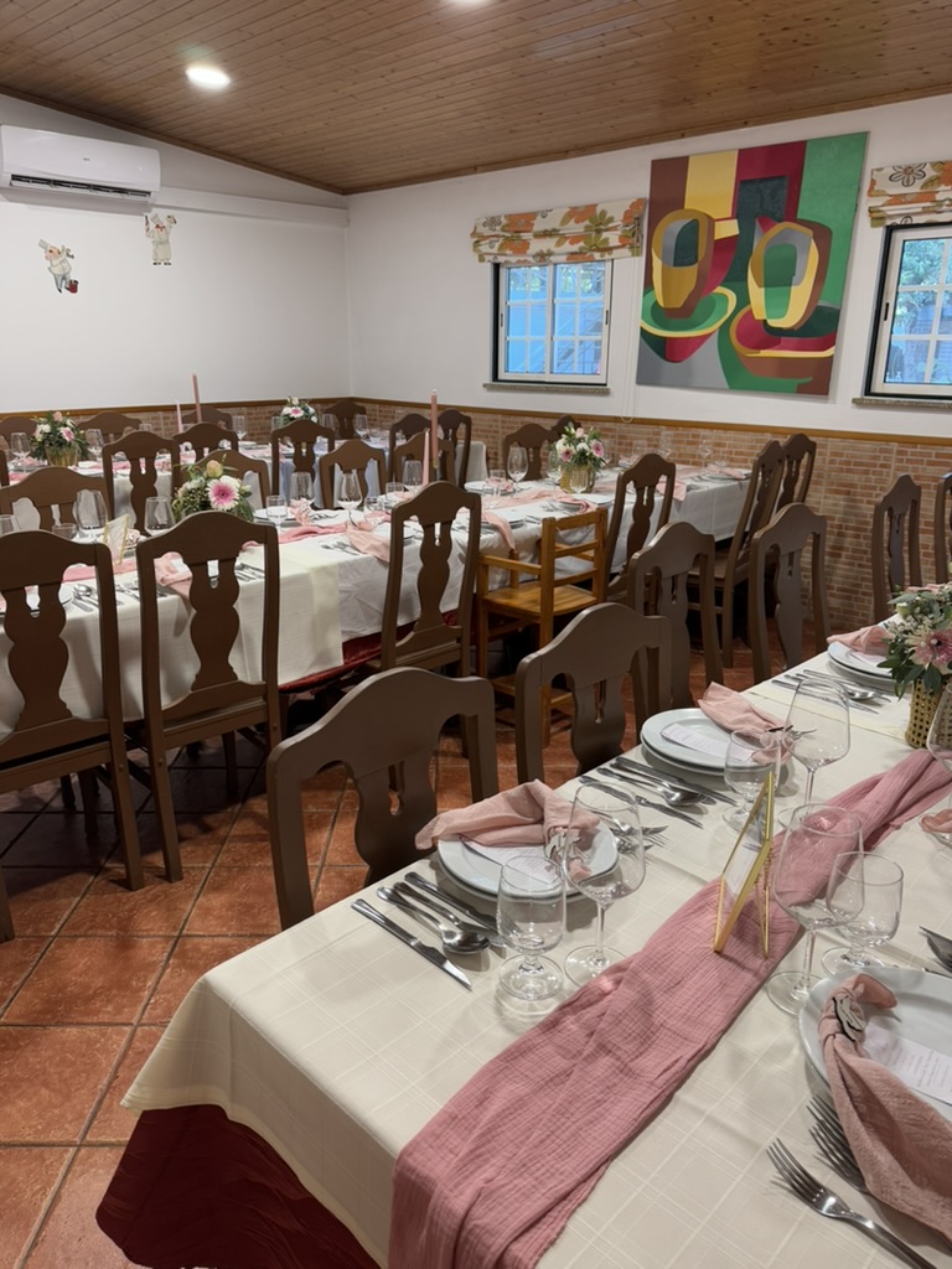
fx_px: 880
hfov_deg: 56.8
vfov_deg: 71.6
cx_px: 476
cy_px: 634
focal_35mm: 24
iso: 125
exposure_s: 1/50
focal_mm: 6.76
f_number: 1.78
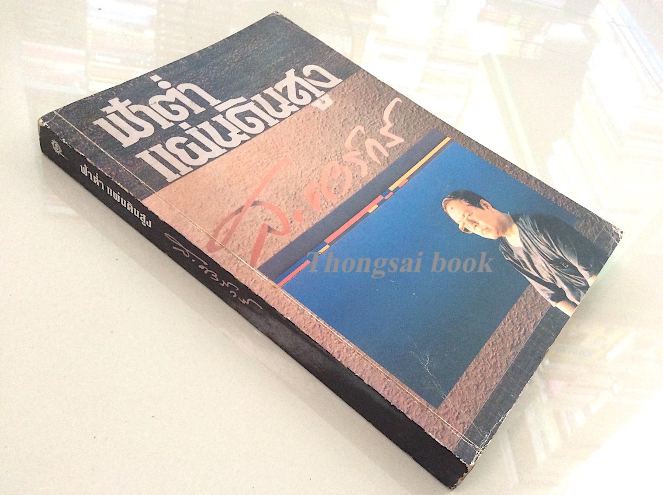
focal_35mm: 32
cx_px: 332
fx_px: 612
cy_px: 248
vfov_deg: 44.1
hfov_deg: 56.9
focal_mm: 3.3
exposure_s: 1/25
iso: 160
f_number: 2.4
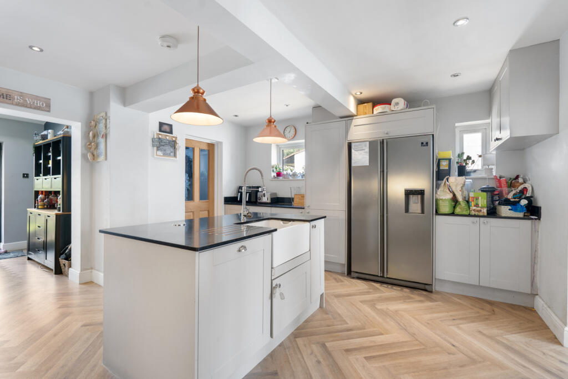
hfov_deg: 95.0
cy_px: 190
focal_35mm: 16
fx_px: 260
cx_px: 284
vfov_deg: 72.1
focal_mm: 16.5
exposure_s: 1/2.5
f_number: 6.3
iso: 320
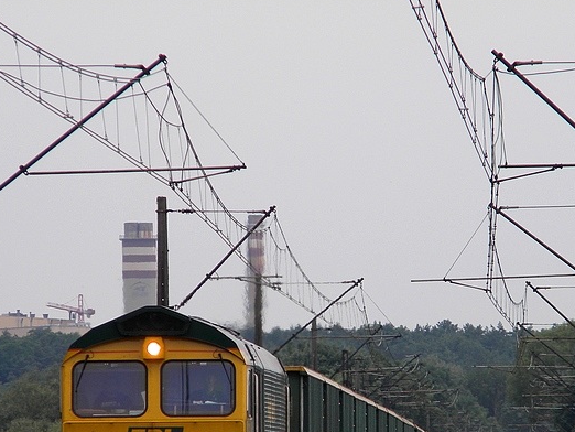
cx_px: 321
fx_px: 8525
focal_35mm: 513
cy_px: 314
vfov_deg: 2.9
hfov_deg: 3.9
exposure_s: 1/124
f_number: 5.4
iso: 110
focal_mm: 60.7
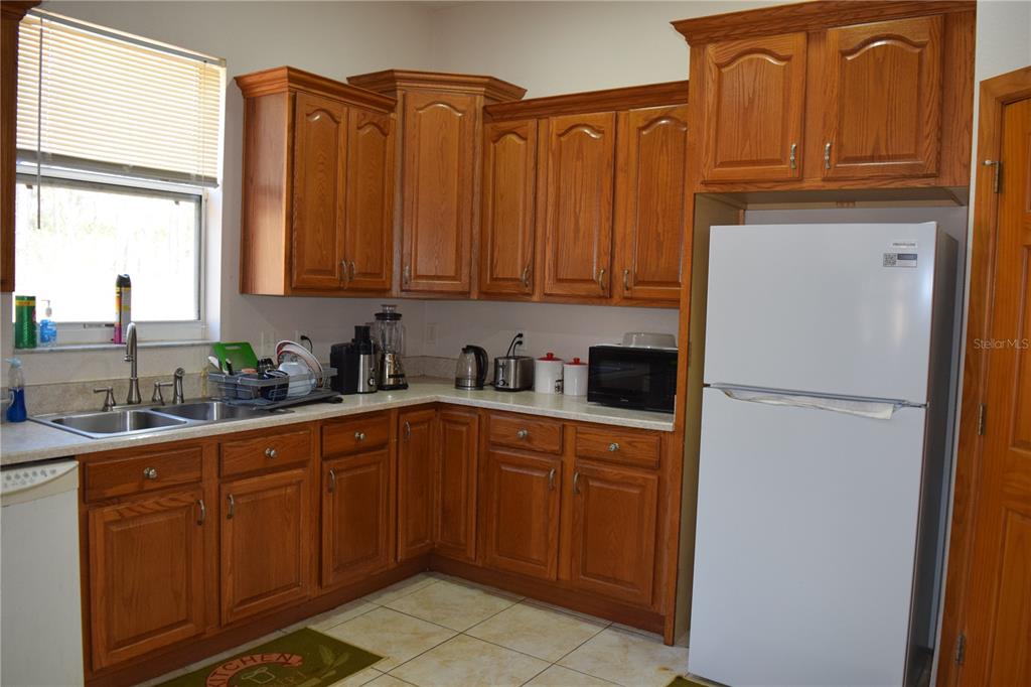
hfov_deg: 67.4
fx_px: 773
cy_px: 344
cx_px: 516
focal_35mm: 27
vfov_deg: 47.9
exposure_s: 1/100
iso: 800
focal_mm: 18
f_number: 5
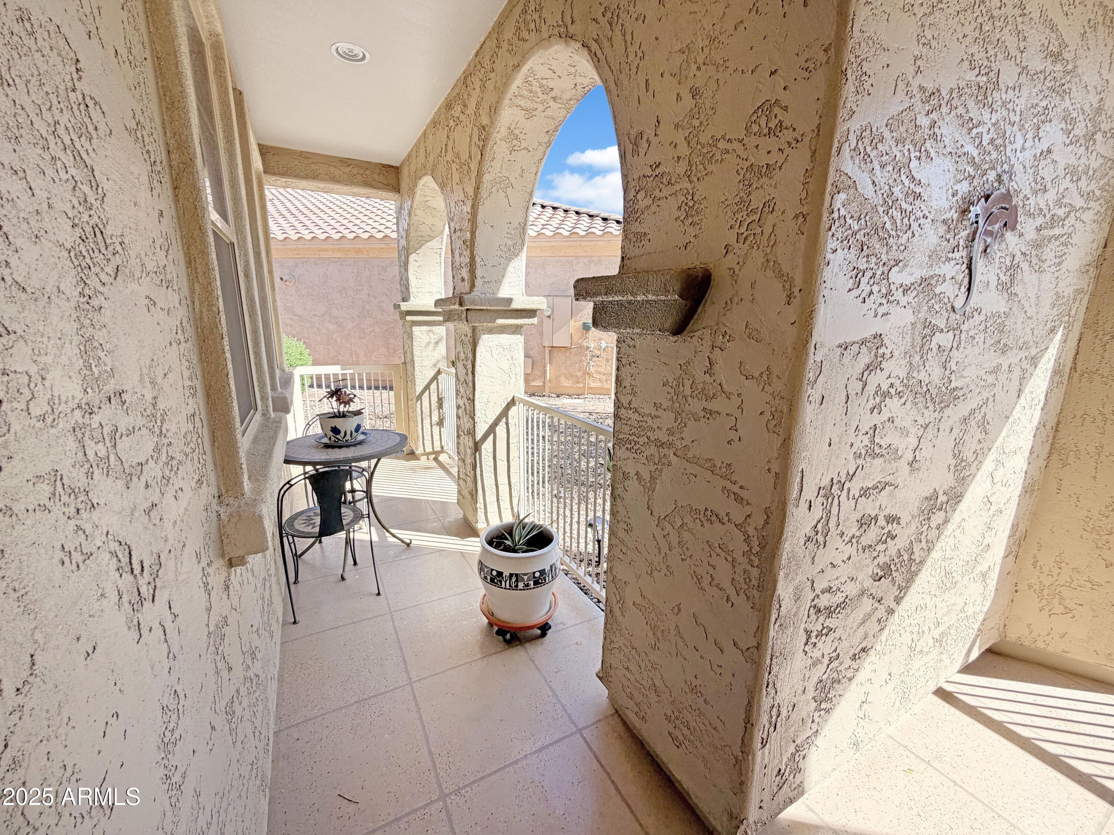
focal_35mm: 14
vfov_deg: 85.7
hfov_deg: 102.1
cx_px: 557
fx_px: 451
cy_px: 418
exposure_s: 1/413
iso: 50
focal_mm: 2.22
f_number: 2.2
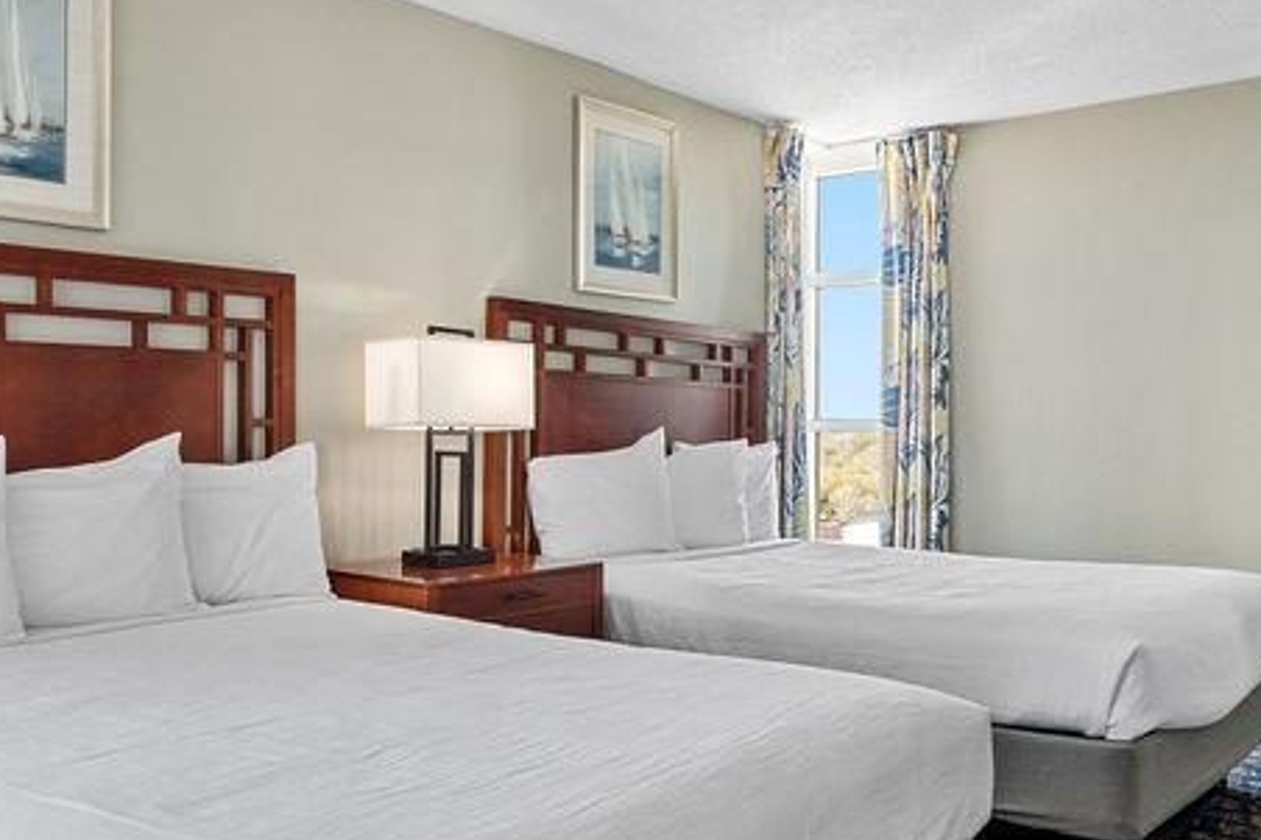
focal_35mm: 34
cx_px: 564
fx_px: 1190
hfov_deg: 55.7
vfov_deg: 38.8
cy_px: 403
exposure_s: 1/13
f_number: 7.1
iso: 500
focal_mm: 10
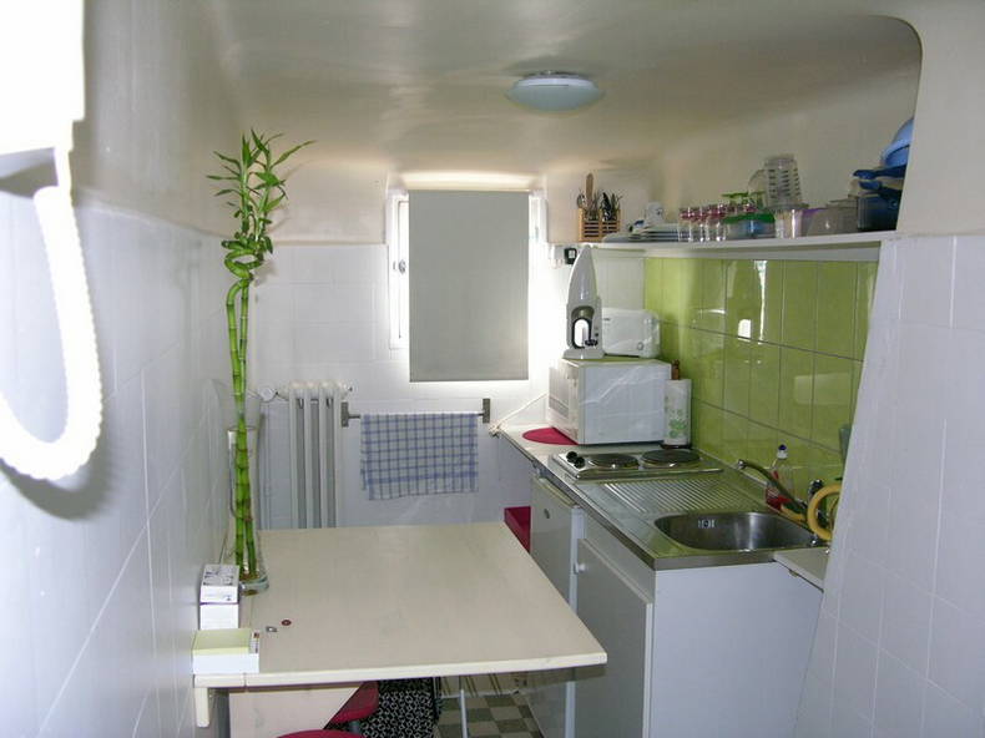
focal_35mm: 35
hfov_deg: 52.6
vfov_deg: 40.7
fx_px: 996
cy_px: 369
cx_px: 492
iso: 200
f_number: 2.8
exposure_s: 1/60.1
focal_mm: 8.9
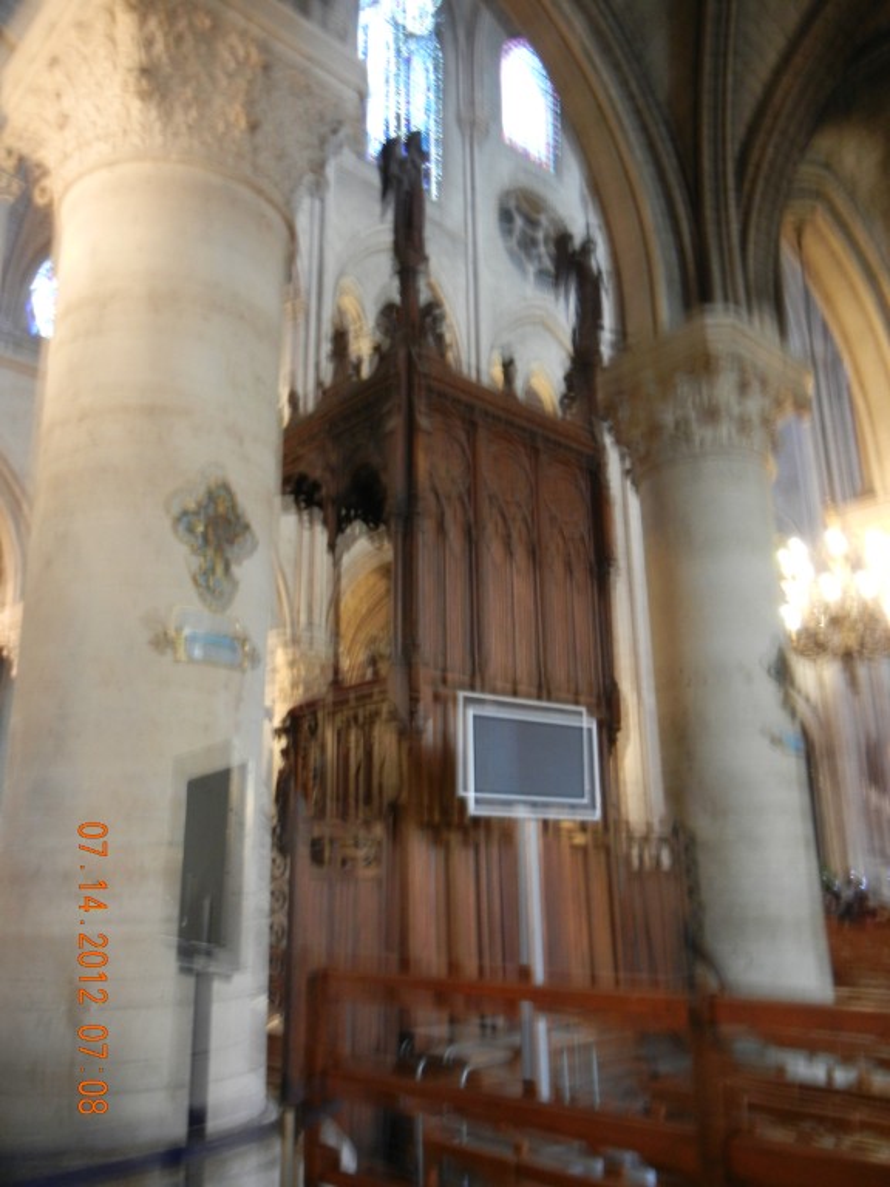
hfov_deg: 46.8
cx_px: 445
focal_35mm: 30
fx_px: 1028
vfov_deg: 60.0
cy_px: 594
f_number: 3.5
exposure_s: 1
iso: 380
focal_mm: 5.4
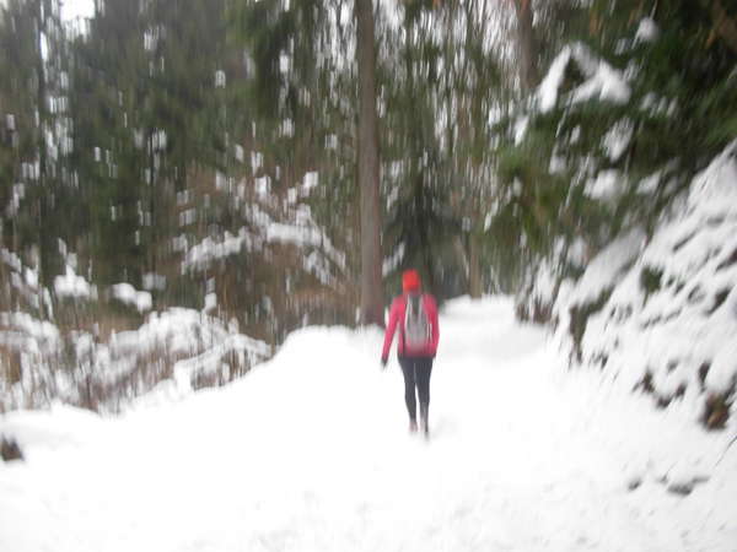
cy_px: 276
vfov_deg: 37.7
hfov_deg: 49.0
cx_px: 368
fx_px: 809
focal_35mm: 38
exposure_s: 1/15.5
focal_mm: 6.3
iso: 79
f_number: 2.9
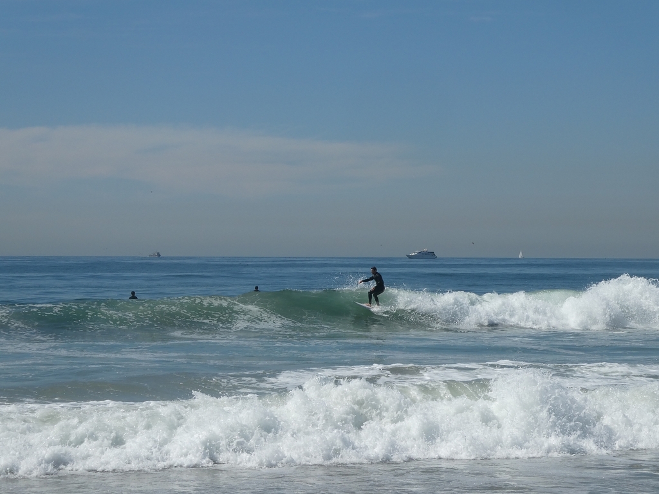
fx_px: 2018
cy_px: 247
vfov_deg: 14.0
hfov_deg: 18.5
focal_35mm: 106
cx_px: 330
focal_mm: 19
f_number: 5.6
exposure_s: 1/800
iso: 80
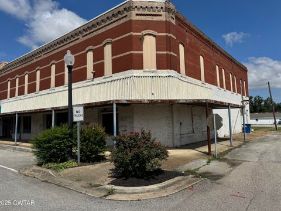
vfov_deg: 54.9
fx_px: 203
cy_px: 103
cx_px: 139
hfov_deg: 69.4
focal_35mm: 25
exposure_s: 1/7937
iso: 80
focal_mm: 6.76
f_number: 1.78
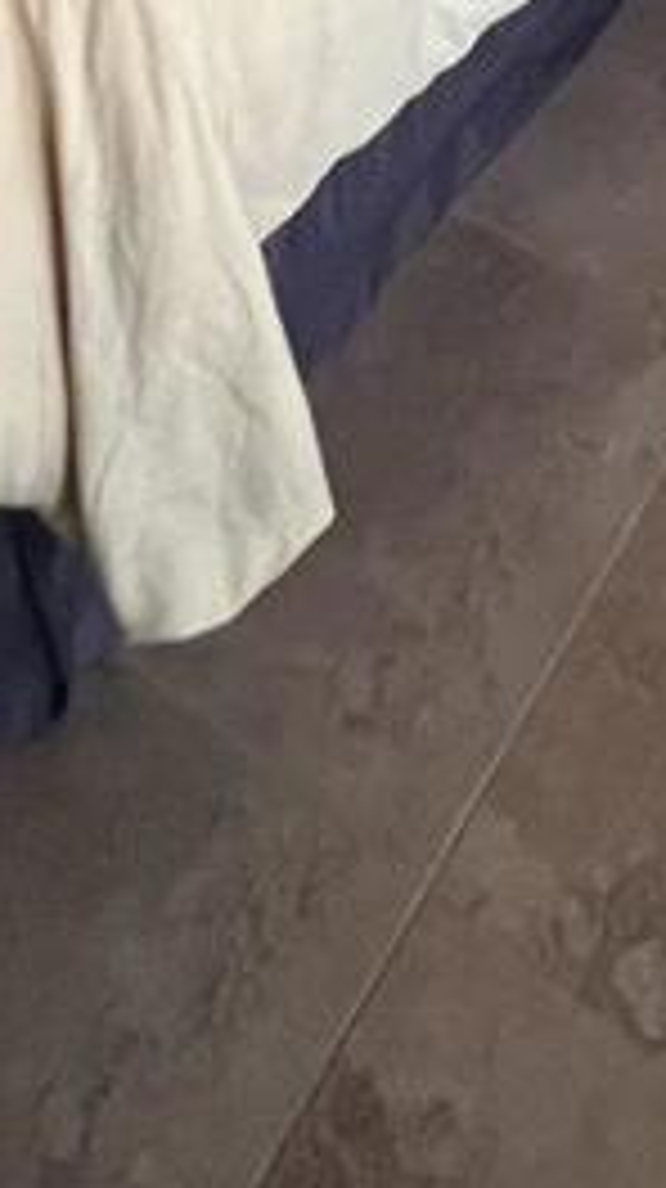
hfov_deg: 21.7
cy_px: -972
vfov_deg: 22.0
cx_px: 428
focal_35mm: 55
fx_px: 1731
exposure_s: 1/60
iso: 250
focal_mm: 1.57
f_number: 1.8
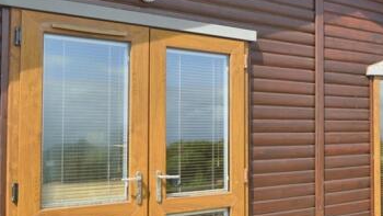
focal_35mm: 46
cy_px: 114
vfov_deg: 26.0
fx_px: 467
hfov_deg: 39.7
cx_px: 376
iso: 100
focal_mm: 10
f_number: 7.1
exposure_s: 1/320
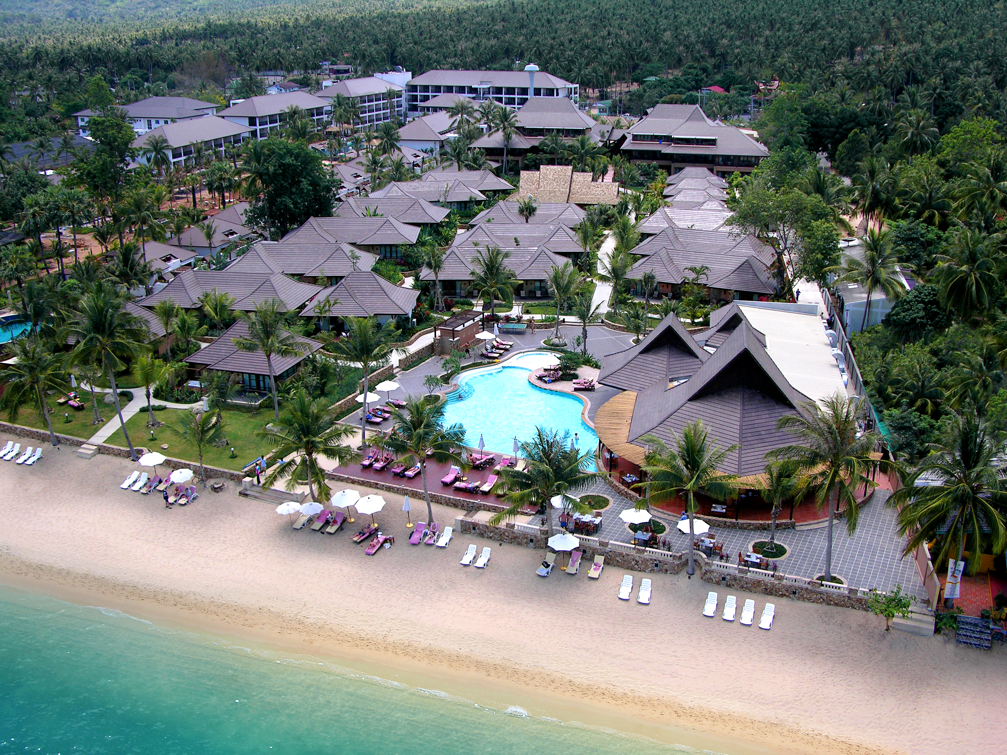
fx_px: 1018
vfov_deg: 40.7
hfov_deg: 52.6
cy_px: 378
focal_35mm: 35
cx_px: 504
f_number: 3.5
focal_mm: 8.9
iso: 50
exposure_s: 1/500
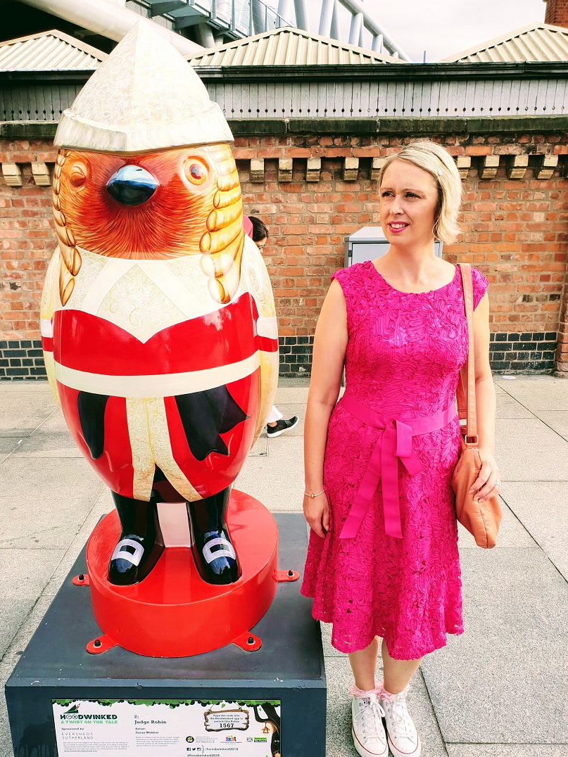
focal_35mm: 29
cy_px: 417
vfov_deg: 61.5
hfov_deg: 48.2
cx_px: 264
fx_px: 634
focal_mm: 4.3
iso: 50
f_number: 2.4
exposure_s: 1/568
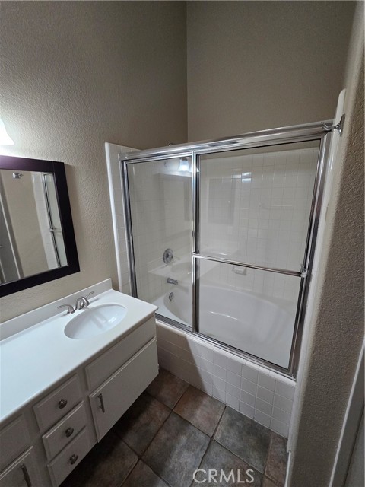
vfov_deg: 106.2
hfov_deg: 89.9
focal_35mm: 13
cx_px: 182
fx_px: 183
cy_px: 244
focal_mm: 2.2
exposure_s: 1/60
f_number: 2.2
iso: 250
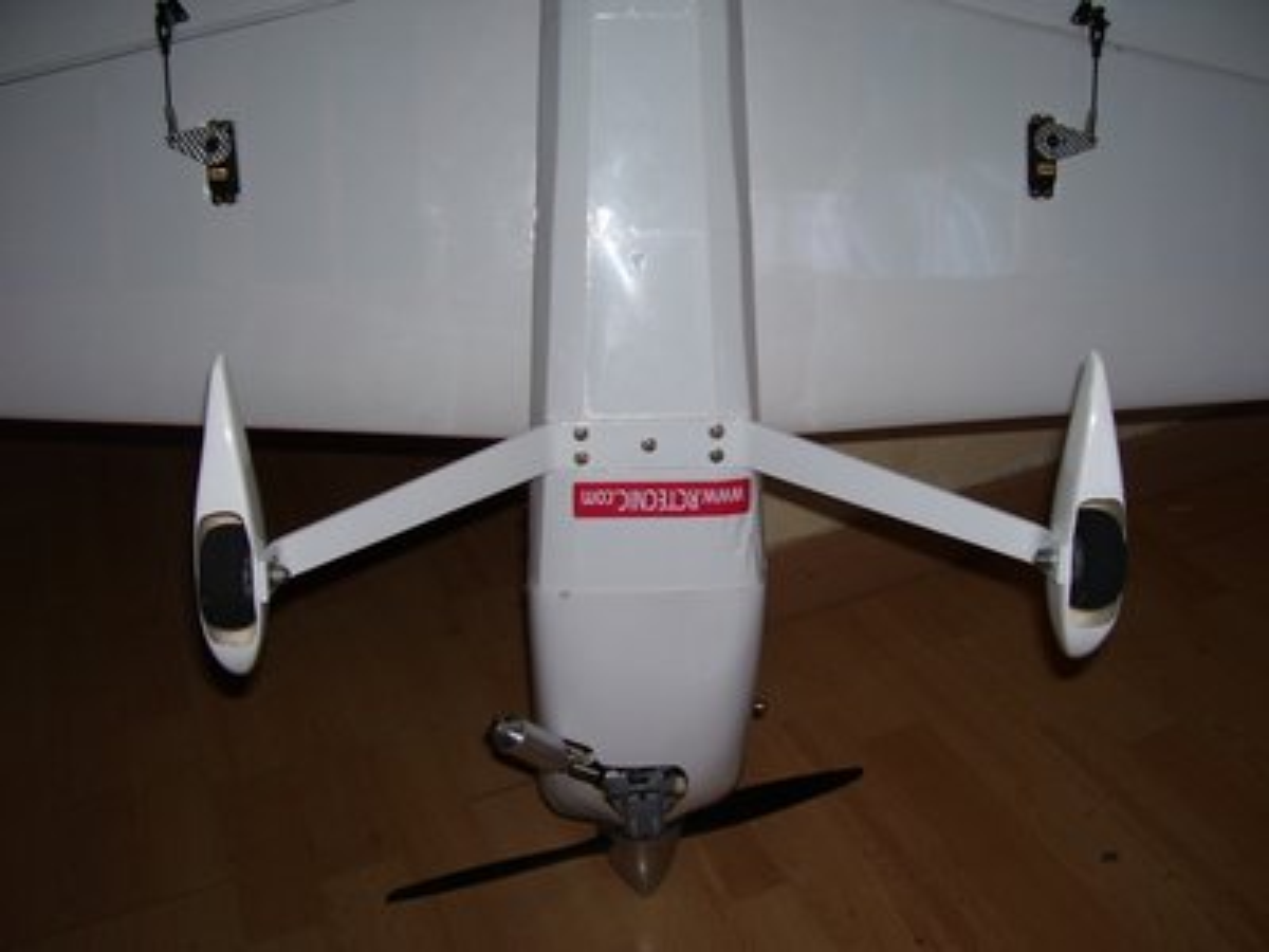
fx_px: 1246
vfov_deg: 41.8
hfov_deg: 54.0
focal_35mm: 34
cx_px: 634
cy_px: 476
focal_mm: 5.6
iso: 80
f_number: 2.7
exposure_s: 1/60
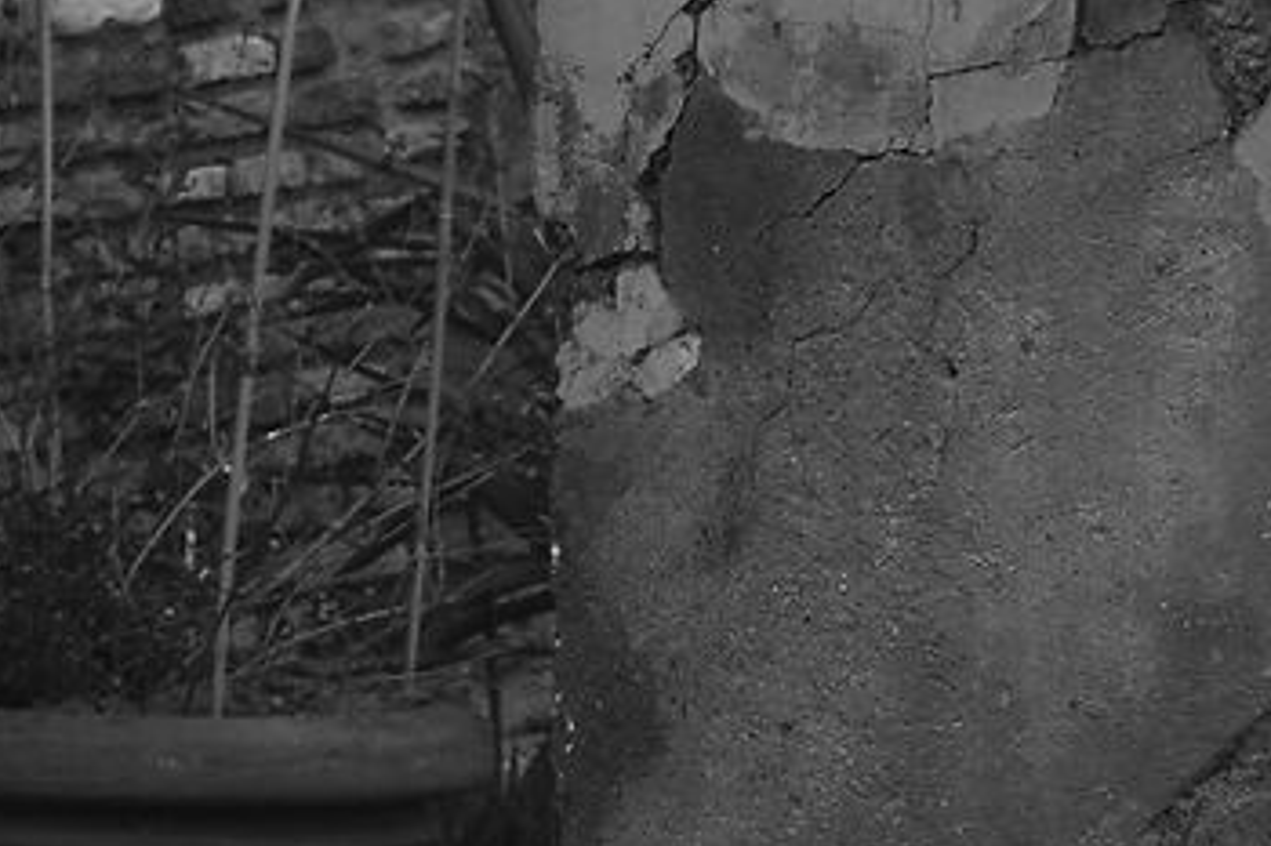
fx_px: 15985
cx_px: 1892
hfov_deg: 4.5
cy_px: 597
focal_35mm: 453
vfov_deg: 3.0
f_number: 6.3
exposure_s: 1/125
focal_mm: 66
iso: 100
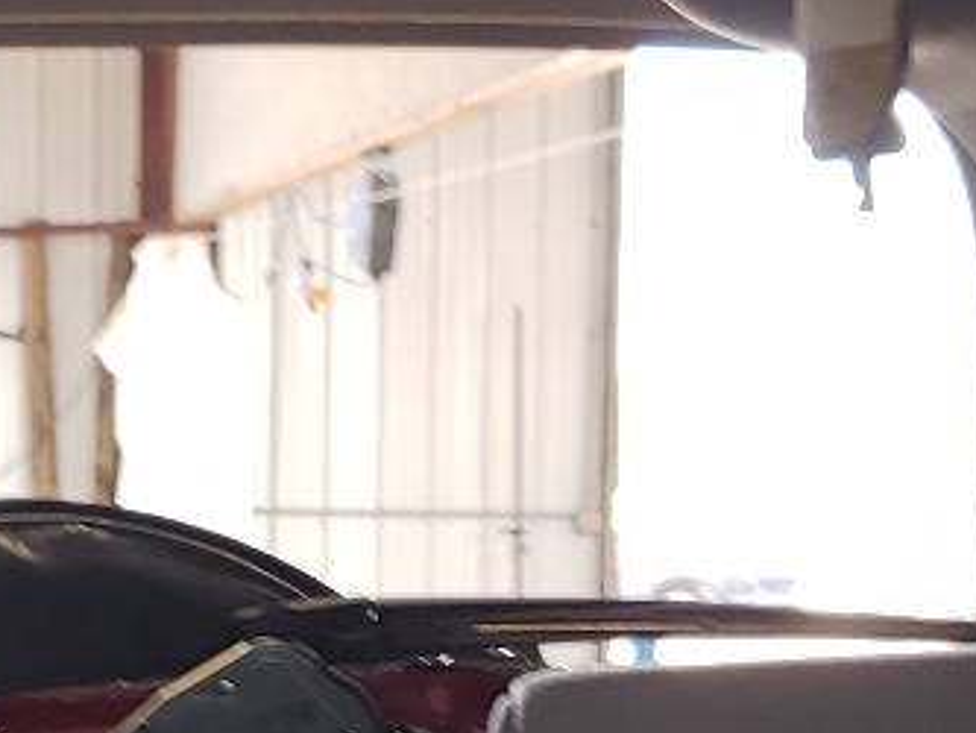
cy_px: 909
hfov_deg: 15.6
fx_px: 3526
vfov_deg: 11.6
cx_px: 149
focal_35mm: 125
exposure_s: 1/60.2
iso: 60
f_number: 1.5
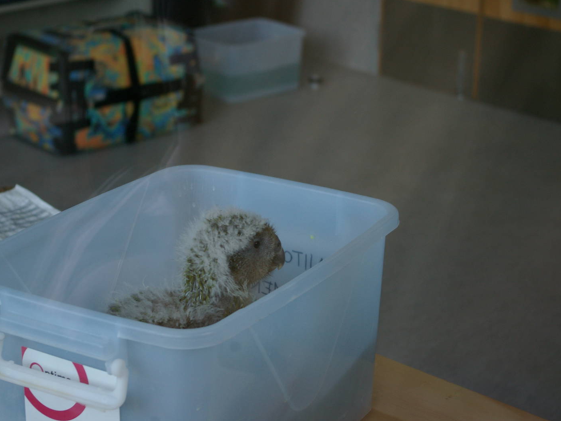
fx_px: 1467
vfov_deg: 16.3
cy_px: 209
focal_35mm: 91
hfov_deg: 21.6
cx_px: 268
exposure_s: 1/45
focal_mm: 55
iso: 400
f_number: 5.6
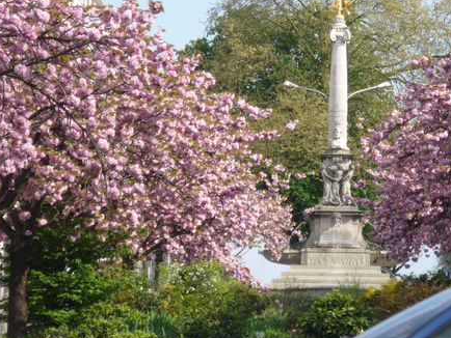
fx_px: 2881
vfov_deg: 6.7
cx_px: 302
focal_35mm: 221
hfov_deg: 8.9
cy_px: 119
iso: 100
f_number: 5.9
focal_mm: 26
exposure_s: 1/200
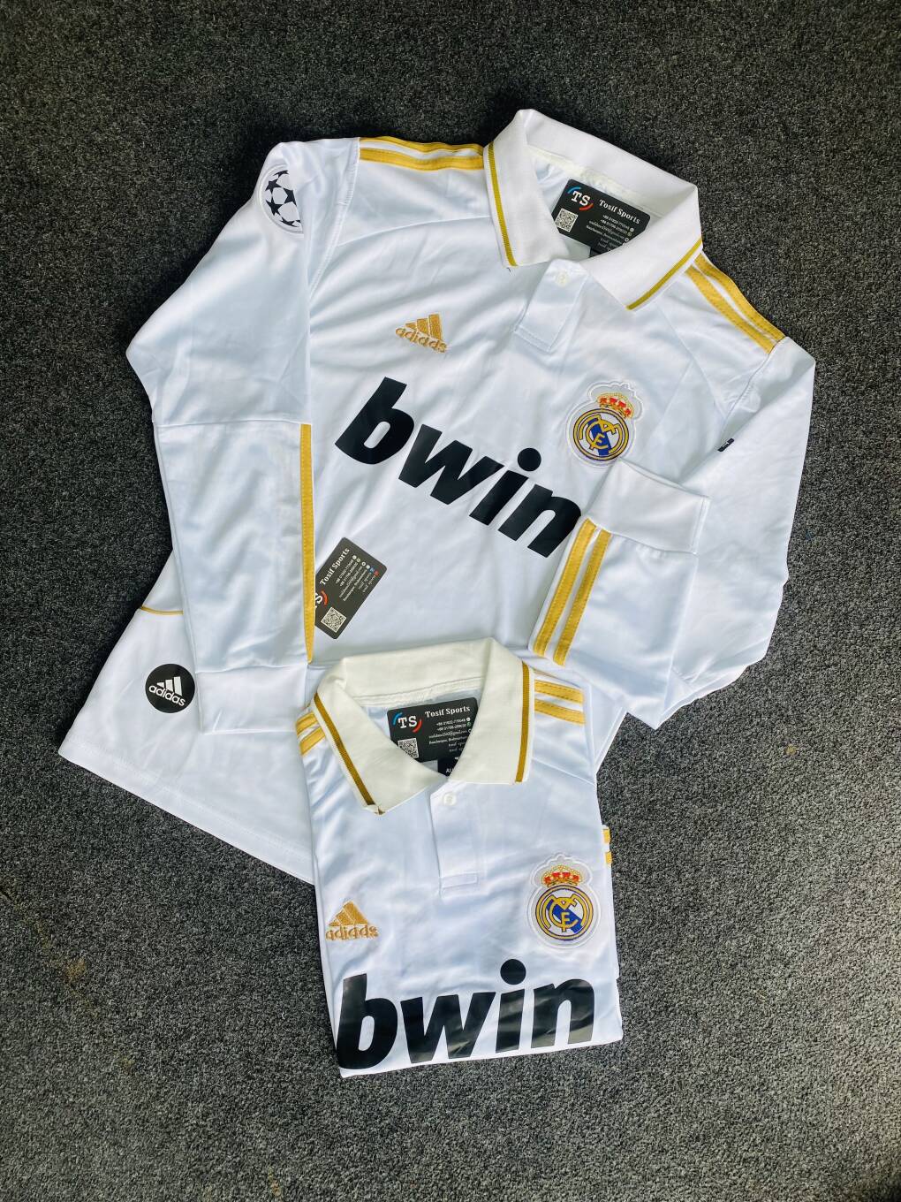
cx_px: 450
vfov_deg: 67.3
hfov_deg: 53.1
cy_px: 601
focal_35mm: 26
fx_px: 902
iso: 32
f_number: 1.8
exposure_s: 1/255
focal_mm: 4.25
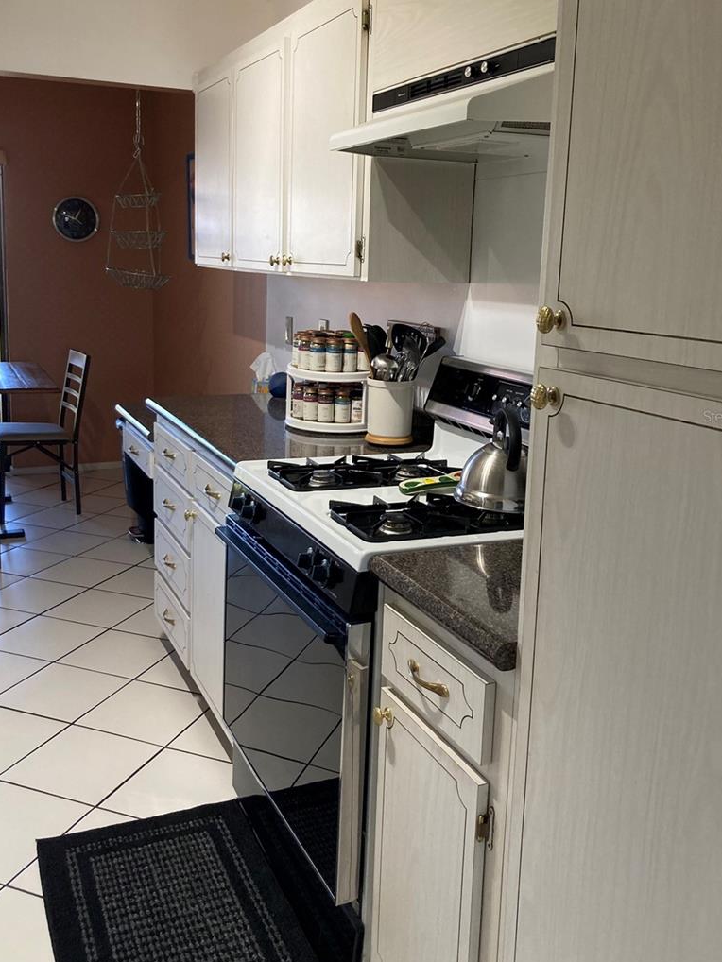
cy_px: 416
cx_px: 345
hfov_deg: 43.0
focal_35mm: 33
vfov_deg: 55.2
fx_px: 917
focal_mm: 3.99
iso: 100
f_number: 1.8
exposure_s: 1/60
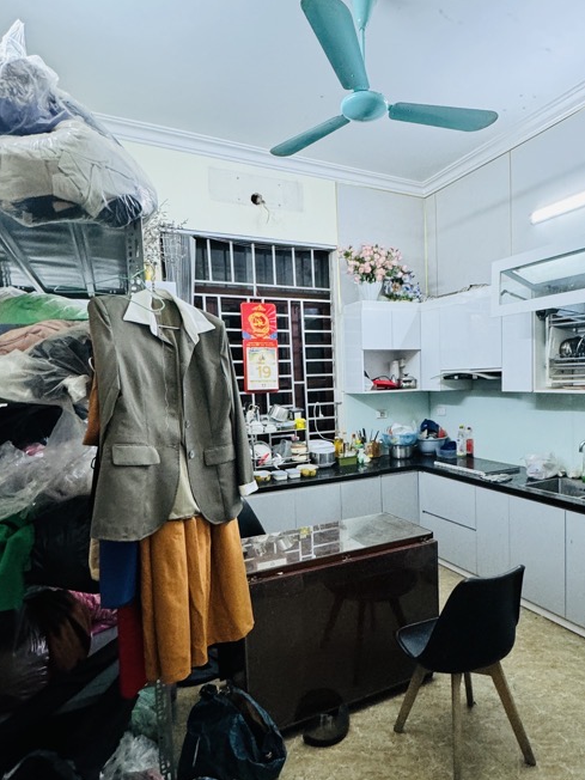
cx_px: 354
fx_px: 496
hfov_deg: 60.5
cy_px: 419
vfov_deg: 76.3
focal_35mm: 22
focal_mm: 2.22
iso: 250
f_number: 2.2
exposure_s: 1/50
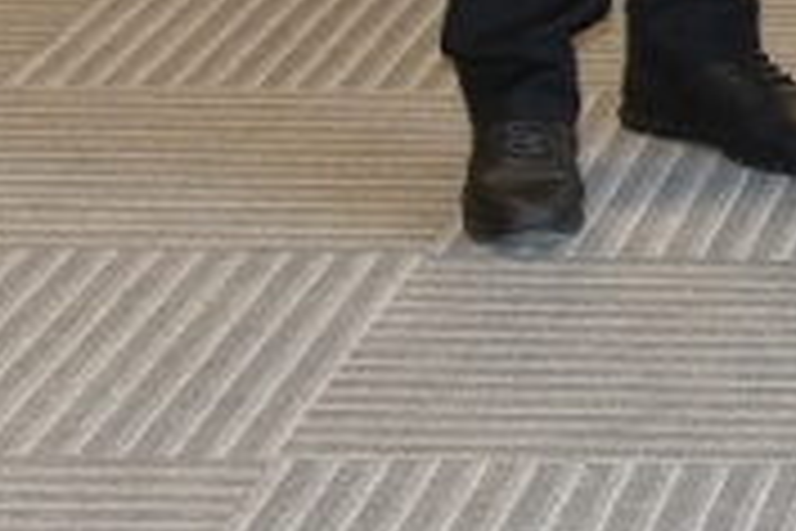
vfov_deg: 5.7
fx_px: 5107
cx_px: 1911
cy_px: -695
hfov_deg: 8.2
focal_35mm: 231
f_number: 4.5
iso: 800
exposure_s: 1/80
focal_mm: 32
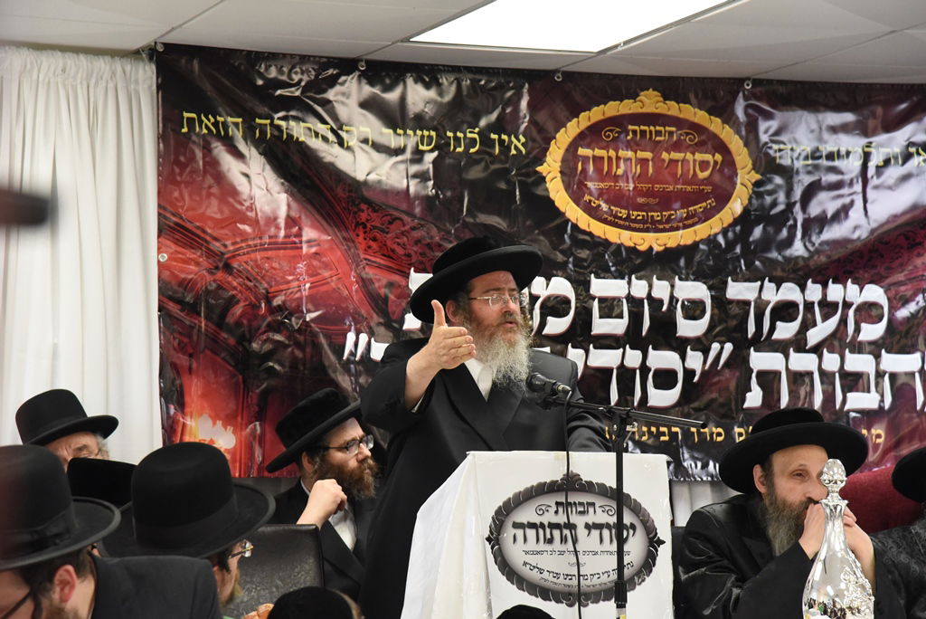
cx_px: 463
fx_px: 3088
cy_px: 310
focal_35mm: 120
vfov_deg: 11.4
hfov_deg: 17.1
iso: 7200
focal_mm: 120
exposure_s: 1/250
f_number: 6.3
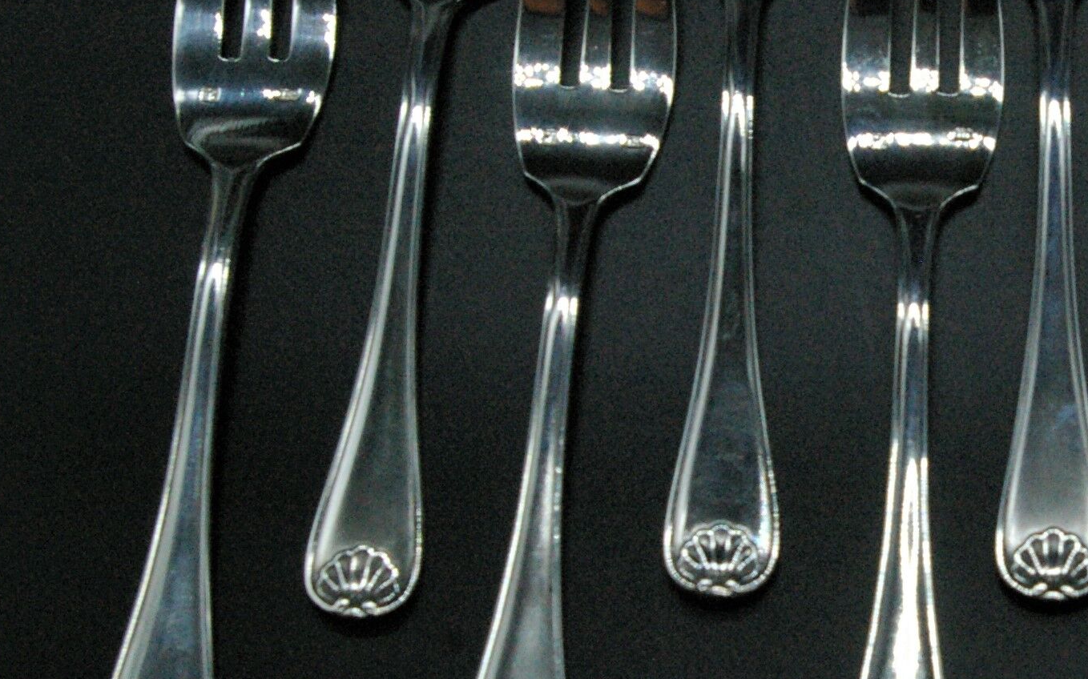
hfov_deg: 22.8
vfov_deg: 14.8
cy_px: 320
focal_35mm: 88
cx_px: 1030
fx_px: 2609
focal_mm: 26
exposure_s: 1/750
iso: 1600
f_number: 8
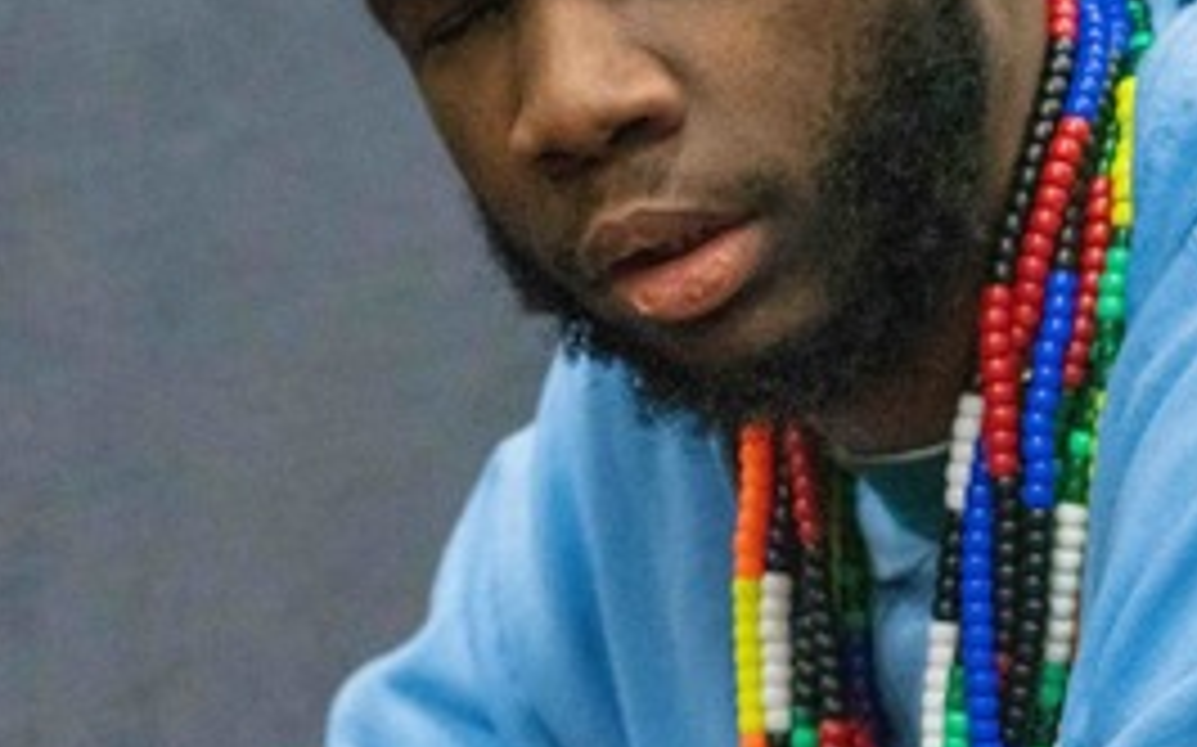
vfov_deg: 4.0
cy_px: 398
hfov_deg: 6.4
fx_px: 10761
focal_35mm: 330
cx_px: 396
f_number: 5.6
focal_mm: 84
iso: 8000
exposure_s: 1/200
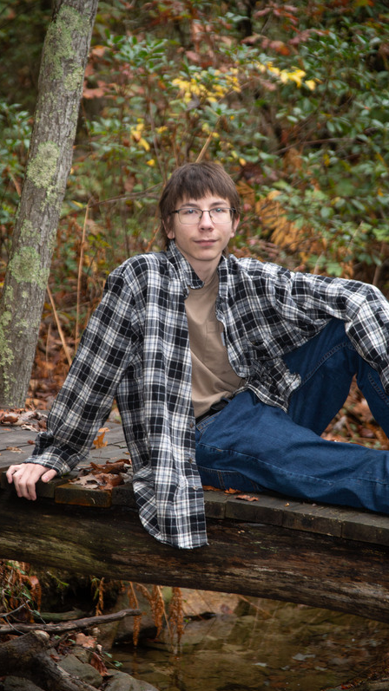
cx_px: 184
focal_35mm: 122
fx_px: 2238
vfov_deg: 17.6
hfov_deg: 9.9
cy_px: 346
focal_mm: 116
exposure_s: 1/125
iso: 500
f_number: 6.3
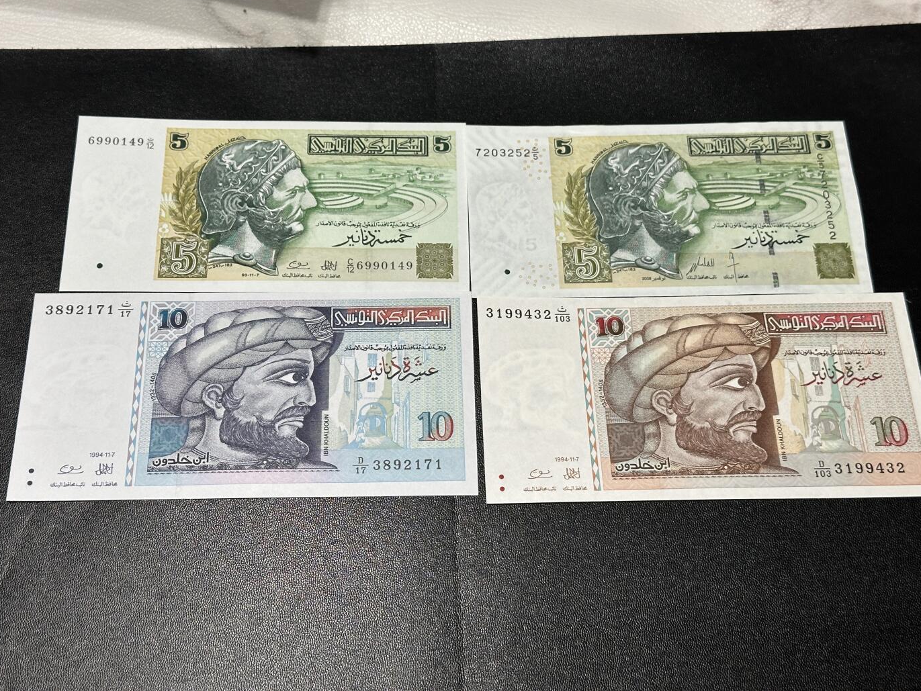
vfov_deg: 29.7
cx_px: 453
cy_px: 342
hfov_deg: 38.9
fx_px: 1304
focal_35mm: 49
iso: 80
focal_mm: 6.86
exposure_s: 1/50
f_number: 1.78
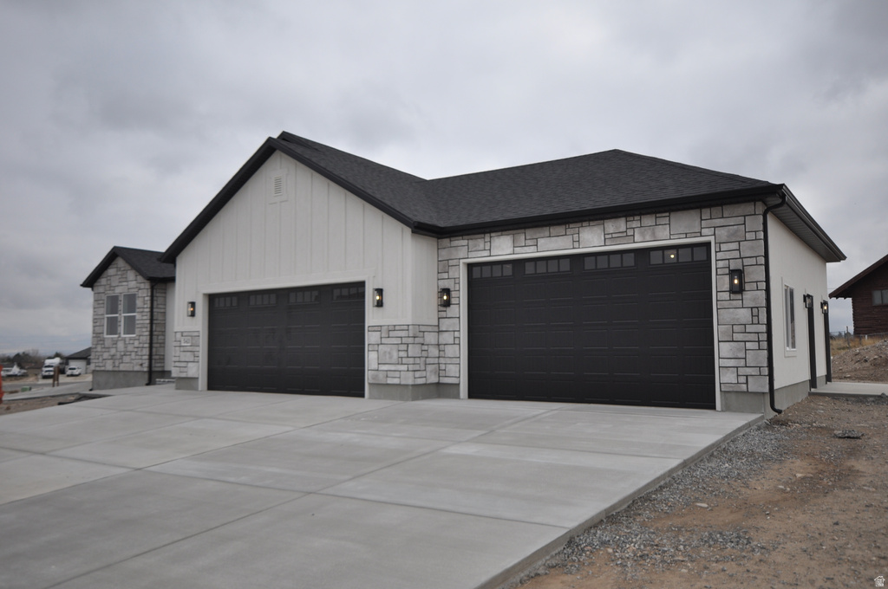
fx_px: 665
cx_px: 444
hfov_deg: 67.4
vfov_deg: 47.8
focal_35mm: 27
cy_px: 294
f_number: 5.6
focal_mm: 18
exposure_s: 1/1000
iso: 250
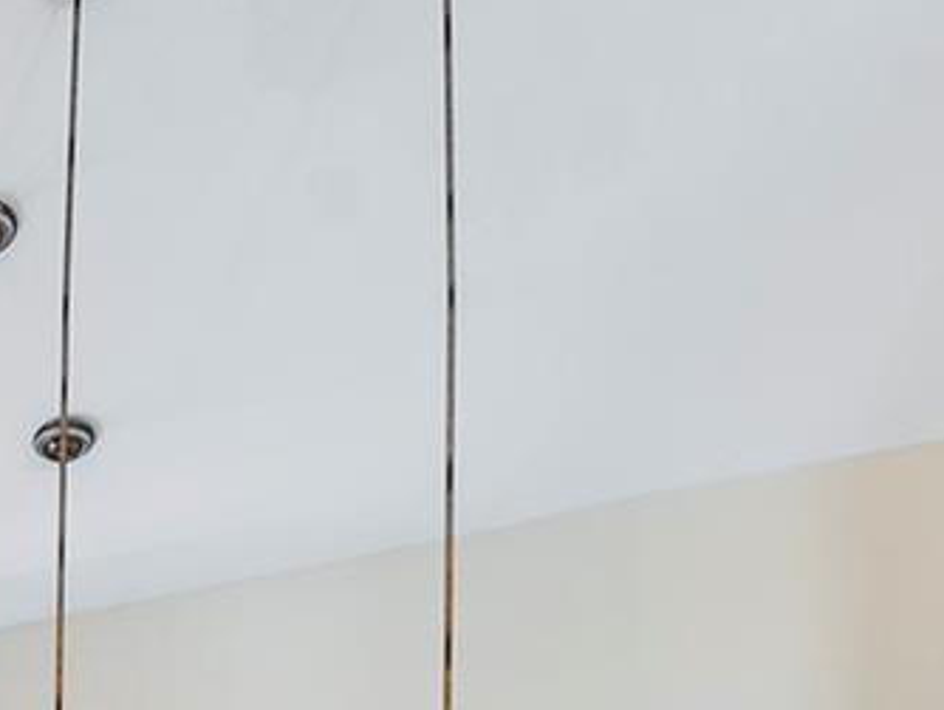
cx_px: -480
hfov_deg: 22.8
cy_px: 1409
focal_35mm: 69
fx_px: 1883
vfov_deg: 16.4
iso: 160
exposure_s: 1/1.25
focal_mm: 10
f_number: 11
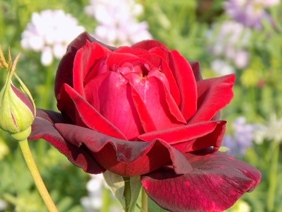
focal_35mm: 489
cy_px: 106
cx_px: 141
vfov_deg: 3.0
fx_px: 3984
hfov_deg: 4.1
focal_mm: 87
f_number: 5.9
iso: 125
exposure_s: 1/125
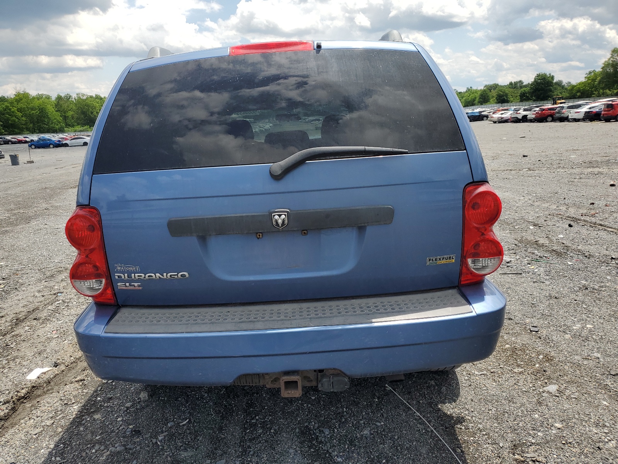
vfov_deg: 53.1
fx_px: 464
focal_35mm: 26
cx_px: 309
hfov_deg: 67.3
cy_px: 232
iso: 50
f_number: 1.5
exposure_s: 1/3333
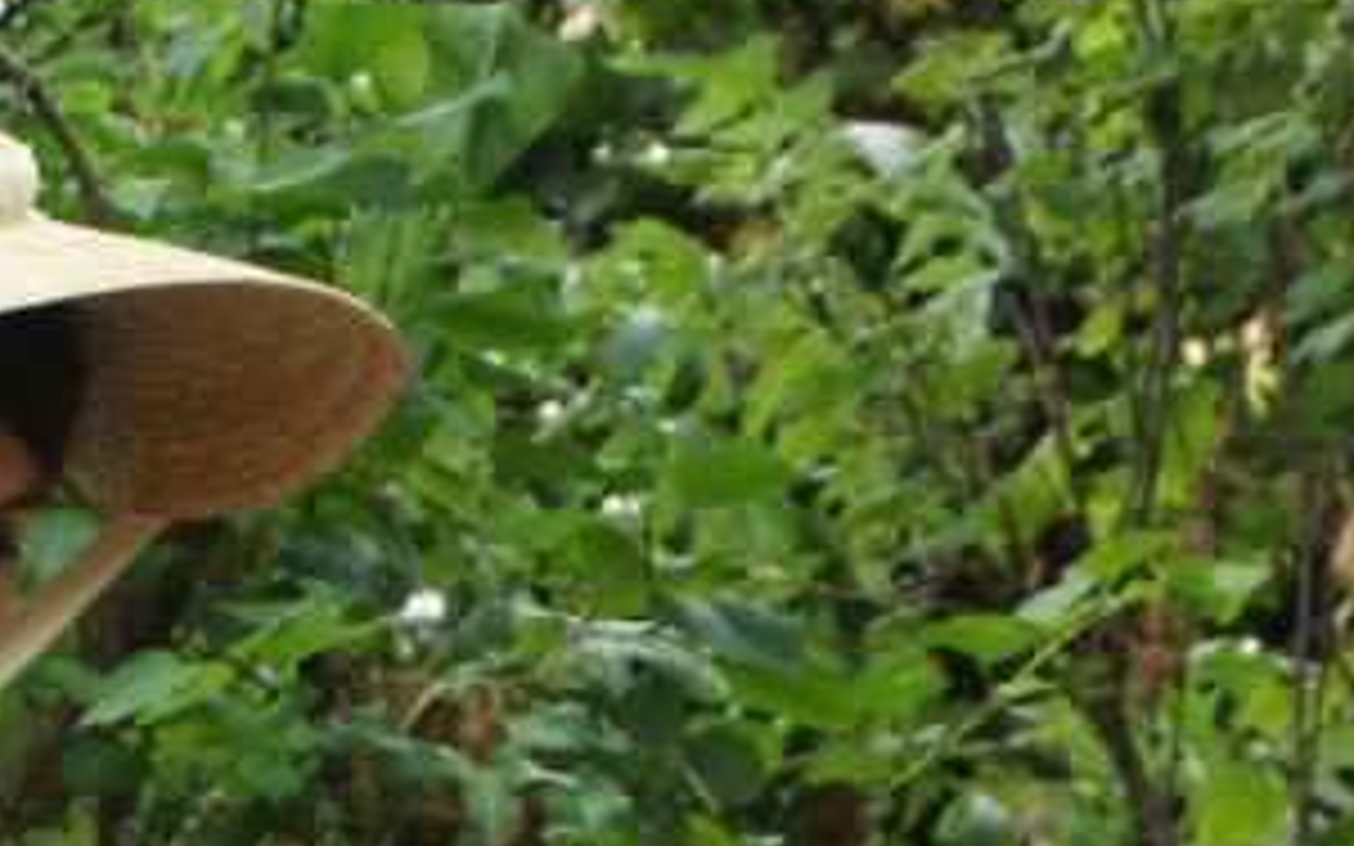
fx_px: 11878
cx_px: -297
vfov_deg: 4.0
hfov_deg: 6.5
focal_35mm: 322
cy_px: 1876
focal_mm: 55
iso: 400
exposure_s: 1/30
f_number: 5.6
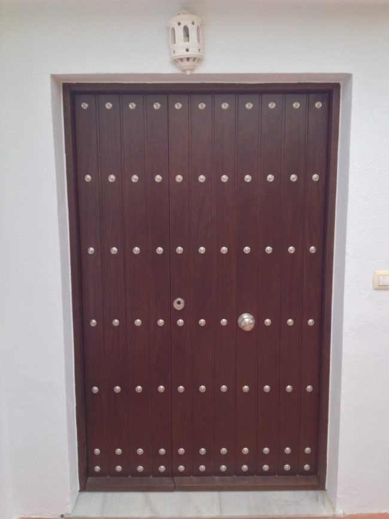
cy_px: 260
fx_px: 525
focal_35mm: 35
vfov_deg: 52.6
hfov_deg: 40.7
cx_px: 194
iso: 50
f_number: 2.4
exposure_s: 1/250
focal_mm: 4.28
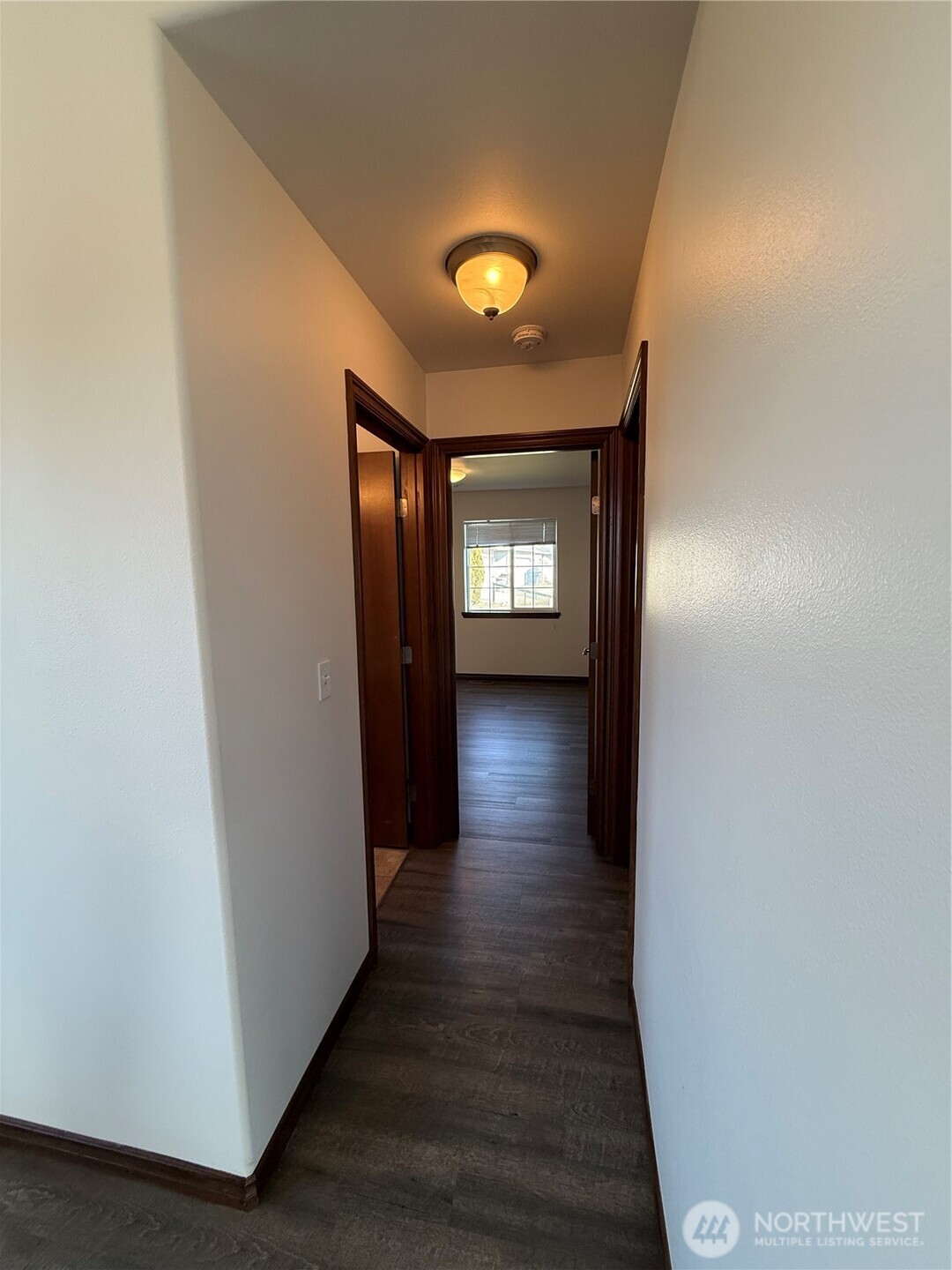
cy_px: 635
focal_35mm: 14
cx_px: 476
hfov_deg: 85.7
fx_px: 513
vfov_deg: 102.1
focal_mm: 2.22
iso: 250
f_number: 2.2
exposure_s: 1/120
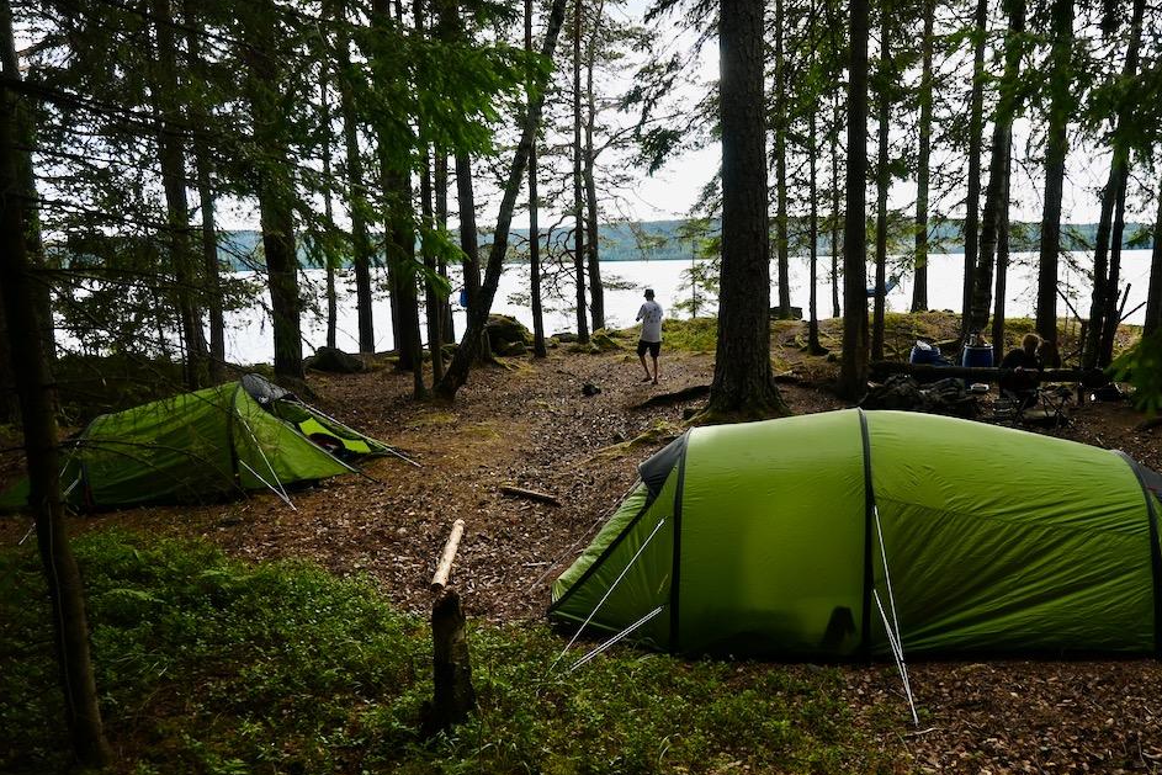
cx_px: 676
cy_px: 445
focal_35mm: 28
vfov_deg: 46.3
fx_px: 904
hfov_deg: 65.1
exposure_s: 1/250
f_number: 4.5
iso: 200
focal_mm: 16
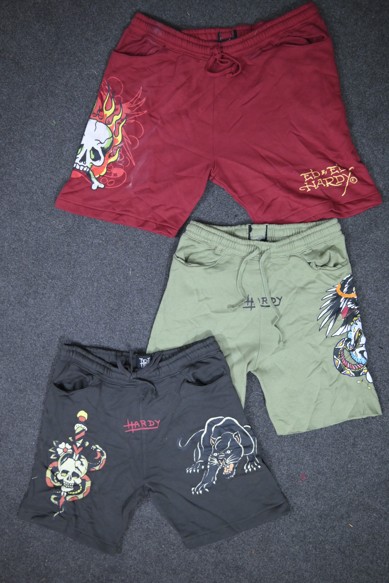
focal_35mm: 35
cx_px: 194
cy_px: 292
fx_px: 567
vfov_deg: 54.4
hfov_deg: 37.9
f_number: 2.2
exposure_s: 1/100
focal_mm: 35
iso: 2000
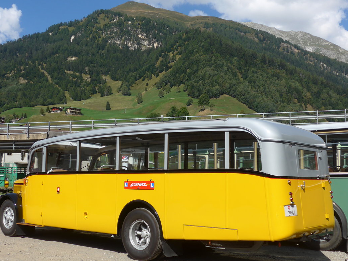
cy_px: 146
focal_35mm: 45
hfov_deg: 42.1
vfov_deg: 32.1
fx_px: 452
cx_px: 172
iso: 80
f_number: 2.8
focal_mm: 8
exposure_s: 1/2000
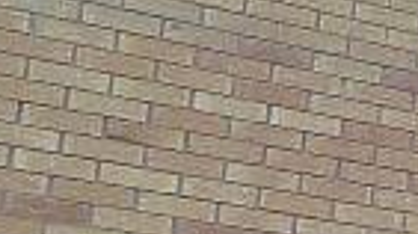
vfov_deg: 10.9
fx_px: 1141
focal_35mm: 103
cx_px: 883
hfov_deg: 15.6
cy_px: 424
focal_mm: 1.57
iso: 32
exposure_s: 1/335
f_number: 1.8
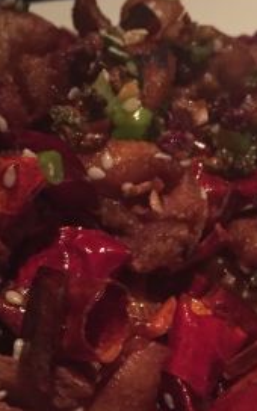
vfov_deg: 25.1
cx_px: 153
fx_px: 885
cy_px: 396
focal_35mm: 79
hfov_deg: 16.5
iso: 320
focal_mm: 4.15
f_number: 2.2
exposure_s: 1/15
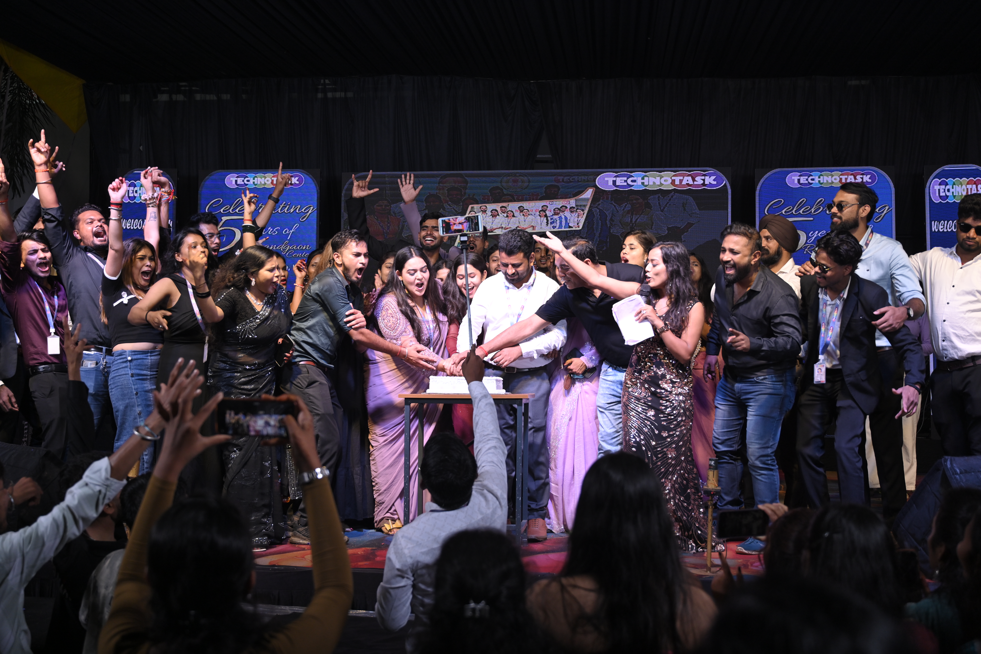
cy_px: 327
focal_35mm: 40
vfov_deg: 33.4
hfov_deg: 48.5
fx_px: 1090
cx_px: 490
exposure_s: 1/200
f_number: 4
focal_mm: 40
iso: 320
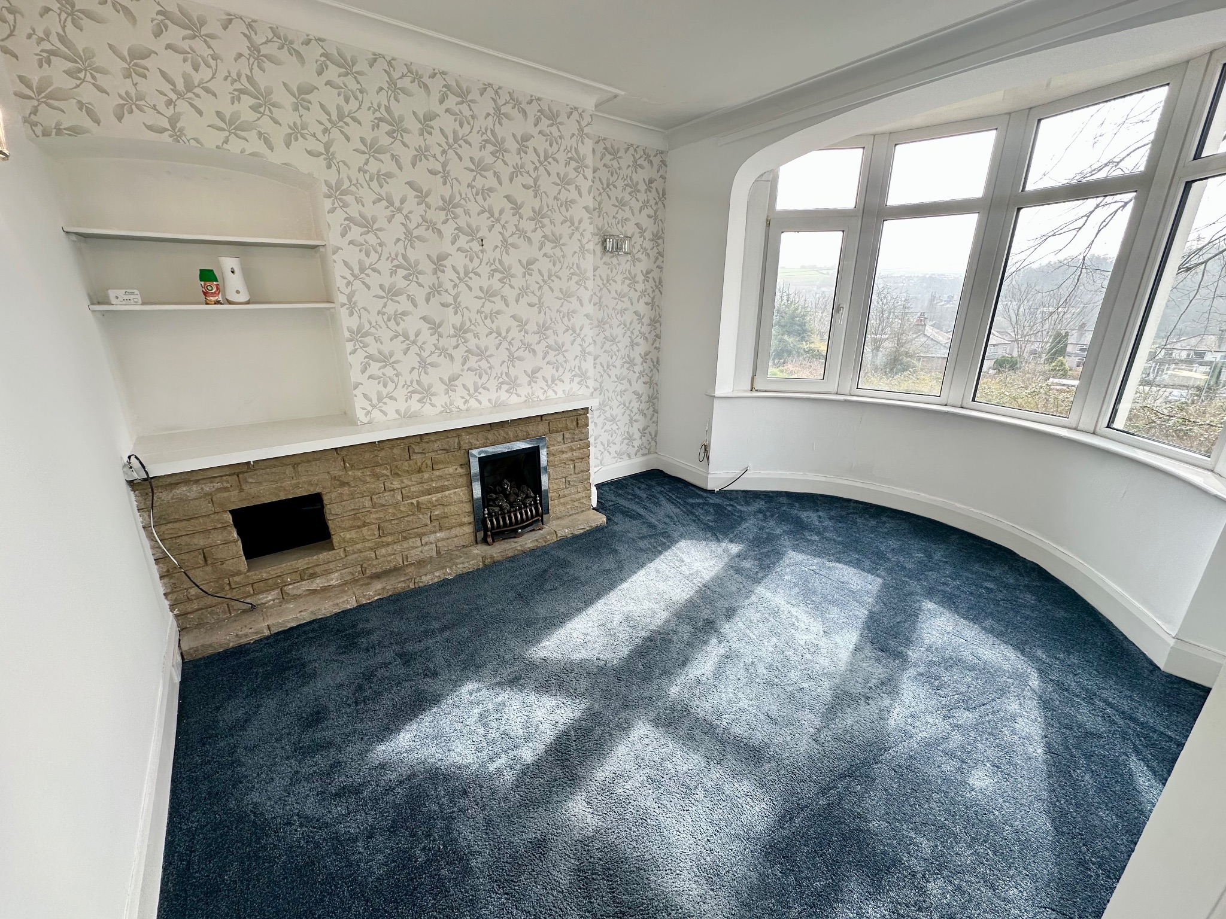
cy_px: 460
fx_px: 496
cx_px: 613
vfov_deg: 85.7
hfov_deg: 102.1
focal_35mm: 14
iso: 40
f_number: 2.2
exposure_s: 1/141
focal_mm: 2.22
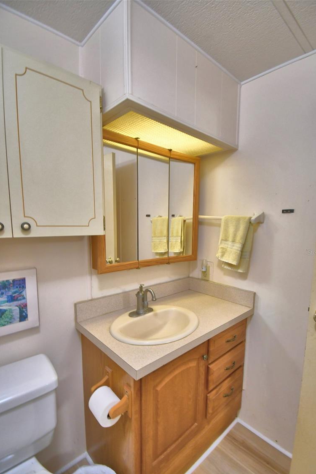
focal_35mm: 16
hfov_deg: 73.7
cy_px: 252
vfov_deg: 96.6
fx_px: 211
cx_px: 167
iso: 720
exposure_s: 1/30
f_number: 4.5
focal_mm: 10
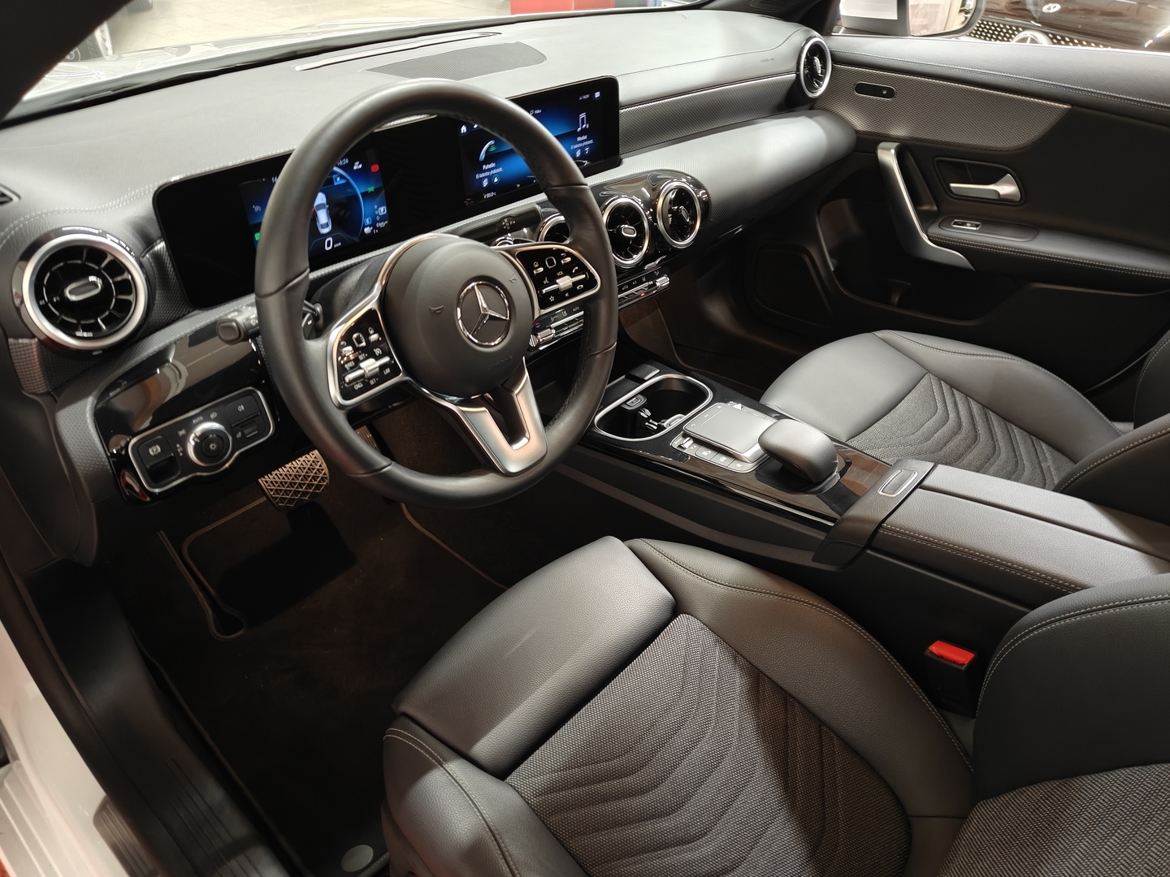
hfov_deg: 71.6
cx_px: 585
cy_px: 438
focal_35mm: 24
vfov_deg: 56.8
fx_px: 811
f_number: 1.8
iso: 160
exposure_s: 1/27
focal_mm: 5.59
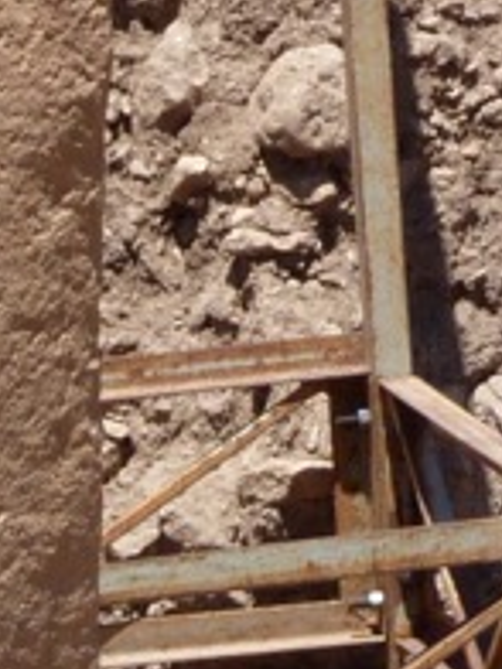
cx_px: -949
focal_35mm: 729
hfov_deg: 2.0
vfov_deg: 2.7
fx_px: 14096
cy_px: 1550
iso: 80
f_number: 4.4
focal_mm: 19.5
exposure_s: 1/400
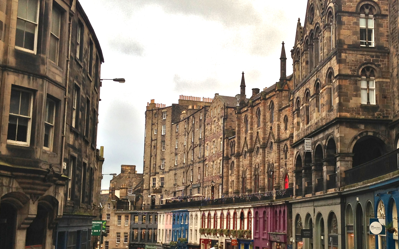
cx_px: 261
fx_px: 555
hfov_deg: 39.2
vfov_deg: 25.3
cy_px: 146
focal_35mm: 51
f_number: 2.4
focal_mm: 4.13
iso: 50
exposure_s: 1/129
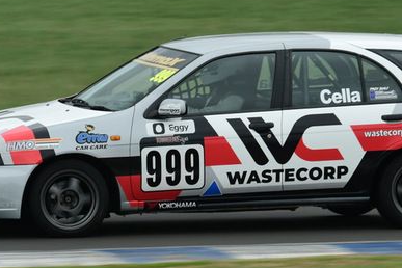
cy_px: 12
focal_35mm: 419
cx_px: 204
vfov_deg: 3.3
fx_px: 4679
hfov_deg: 4.9
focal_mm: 135
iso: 500
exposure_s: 1/250
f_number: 11
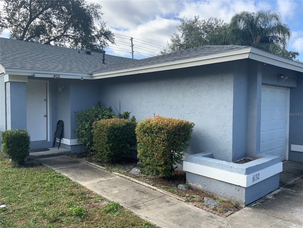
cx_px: 152
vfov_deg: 48.2
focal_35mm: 29
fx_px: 254
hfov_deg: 61.7
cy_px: 114
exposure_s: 1/691
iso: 16
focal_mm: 3
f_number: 1.8
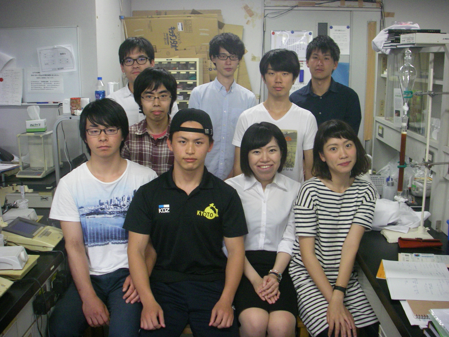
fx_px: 493
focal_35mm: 38
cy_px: 168
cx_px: 224
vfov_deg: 37.7
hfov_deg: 49.0
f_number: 3.3
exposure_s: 1/50
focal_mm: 6.3
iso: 400
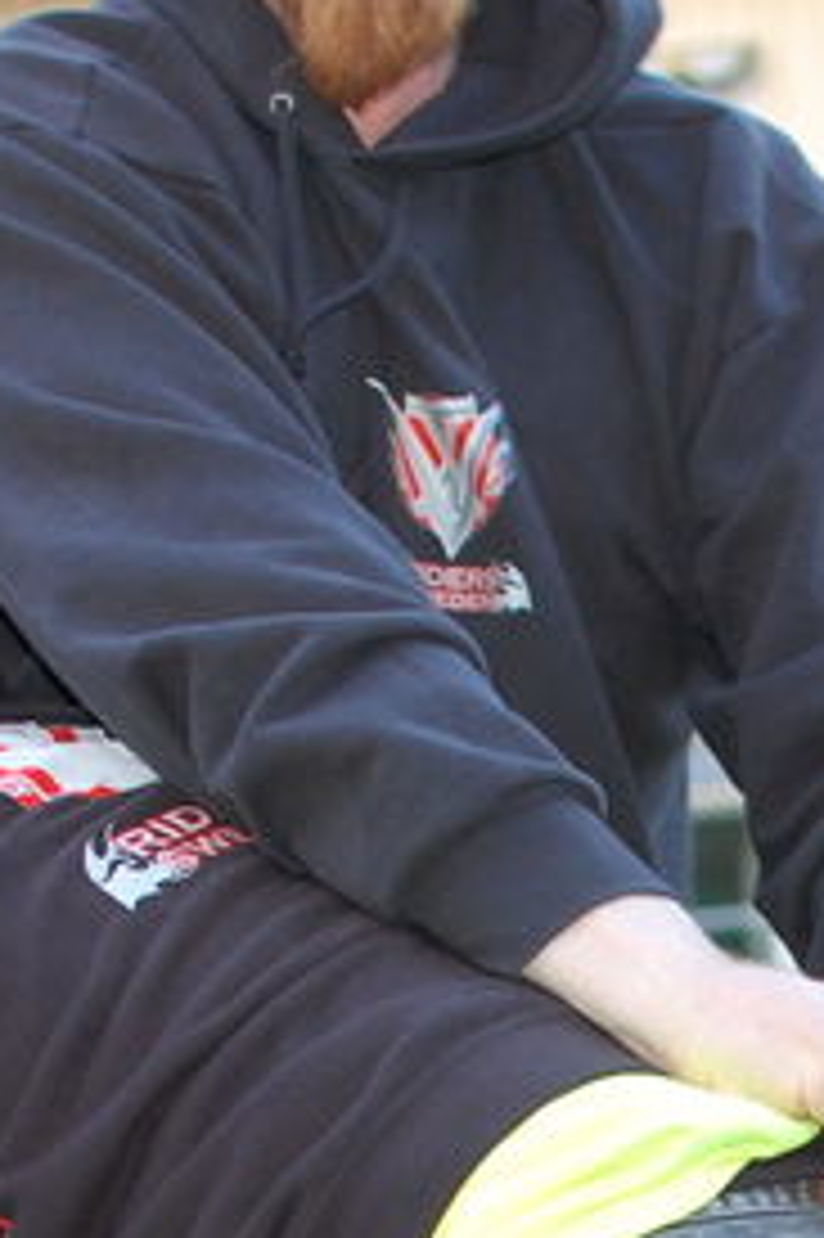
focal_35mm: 152
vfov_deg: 13.3
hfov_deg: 8.9
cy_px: 1186
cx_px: 880
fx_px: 5240
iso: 400
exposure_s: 1/60
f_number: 2.8
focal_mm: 35
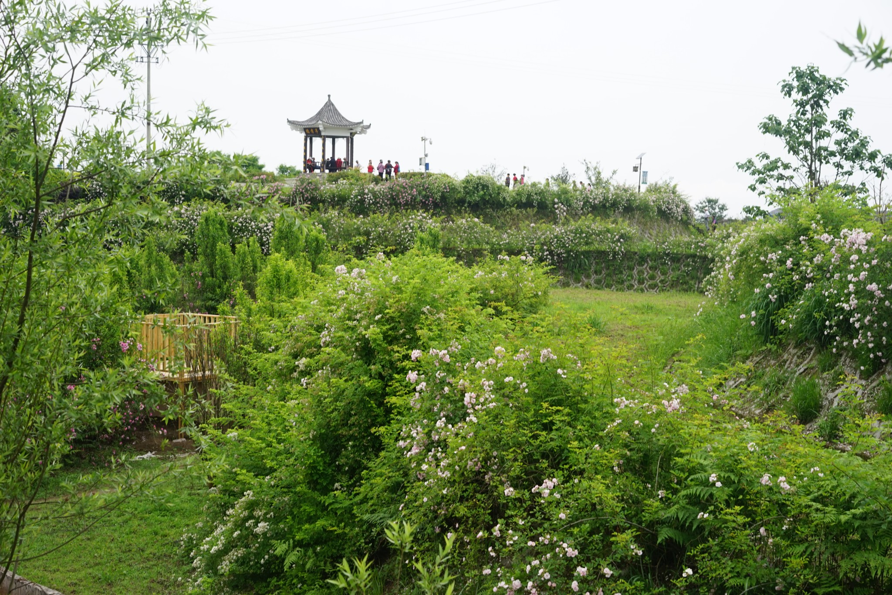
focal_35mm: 55
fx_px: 1363
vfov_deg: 24.6
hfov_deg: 36.2
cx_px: 446
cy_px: 298
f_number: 8
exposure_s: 1/80
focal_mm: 55
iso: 100
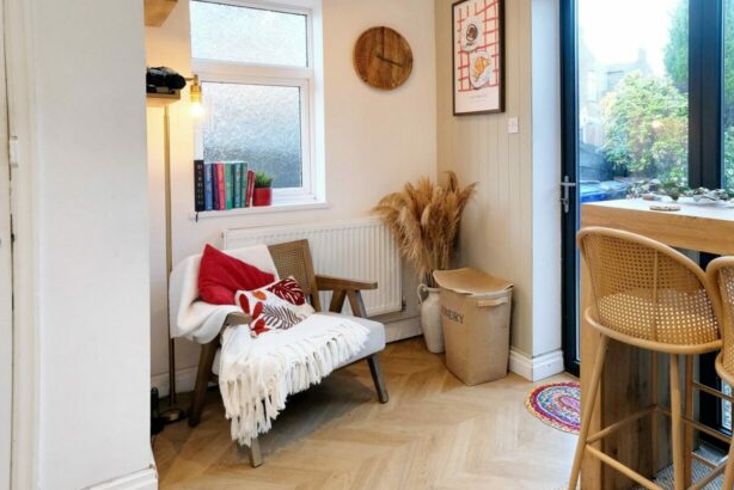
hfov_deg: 68.9
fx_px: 510
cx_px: 504
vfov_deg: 50.3
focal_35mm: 25
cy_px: 160
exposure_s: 1/60
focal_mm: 10
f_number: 4
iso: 640
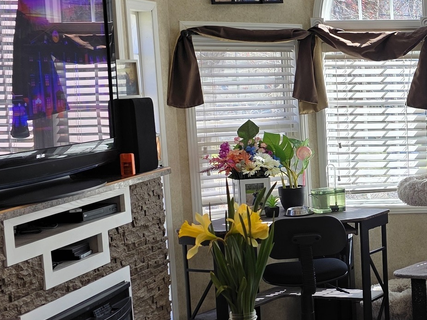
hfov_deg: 22.6
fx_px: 937
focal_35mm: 76
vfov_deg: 19.4
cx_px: 574
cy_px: 175
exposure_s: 1/240
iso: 20
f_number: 1.7
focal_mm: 6.3
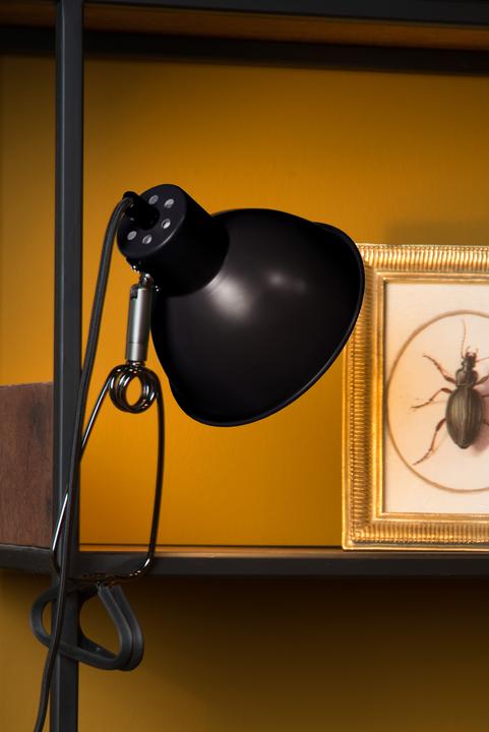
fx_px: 2441
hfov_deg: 11.4
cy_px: 366
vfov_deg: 17.1
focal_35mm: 120
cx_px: 244
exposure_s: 1/6
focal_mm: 120
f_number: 10
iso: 100
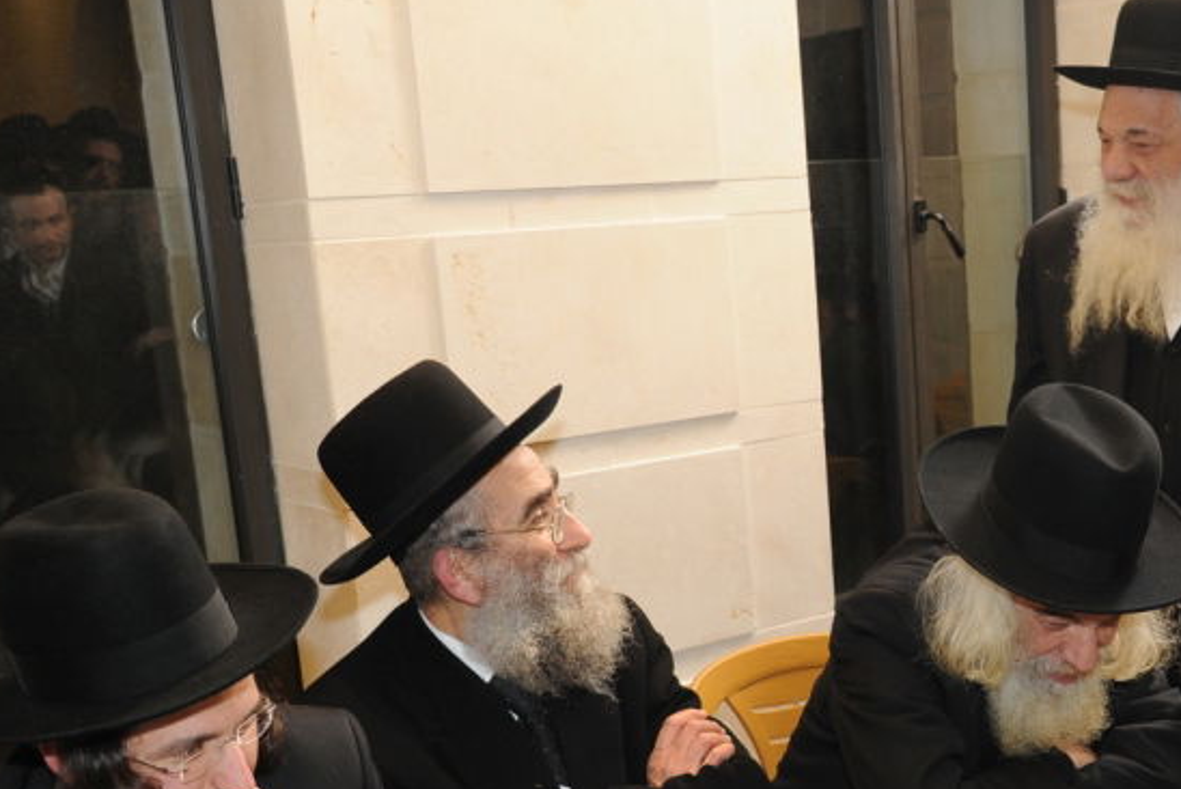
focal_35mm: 56
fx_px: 1838
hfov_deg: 34.5
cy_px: 569
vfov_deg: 24.0
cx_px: 946
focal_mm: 30
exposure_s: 1/125
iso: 640
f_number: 5
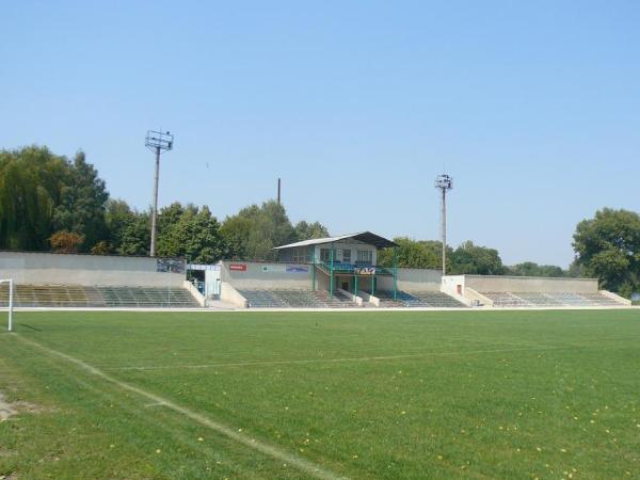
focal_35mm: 36
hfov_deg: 51.4
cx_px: 320
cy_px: 240
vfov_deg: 39.7
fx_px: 666
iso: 100
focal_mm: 4.9
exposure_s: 1/160
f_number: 8
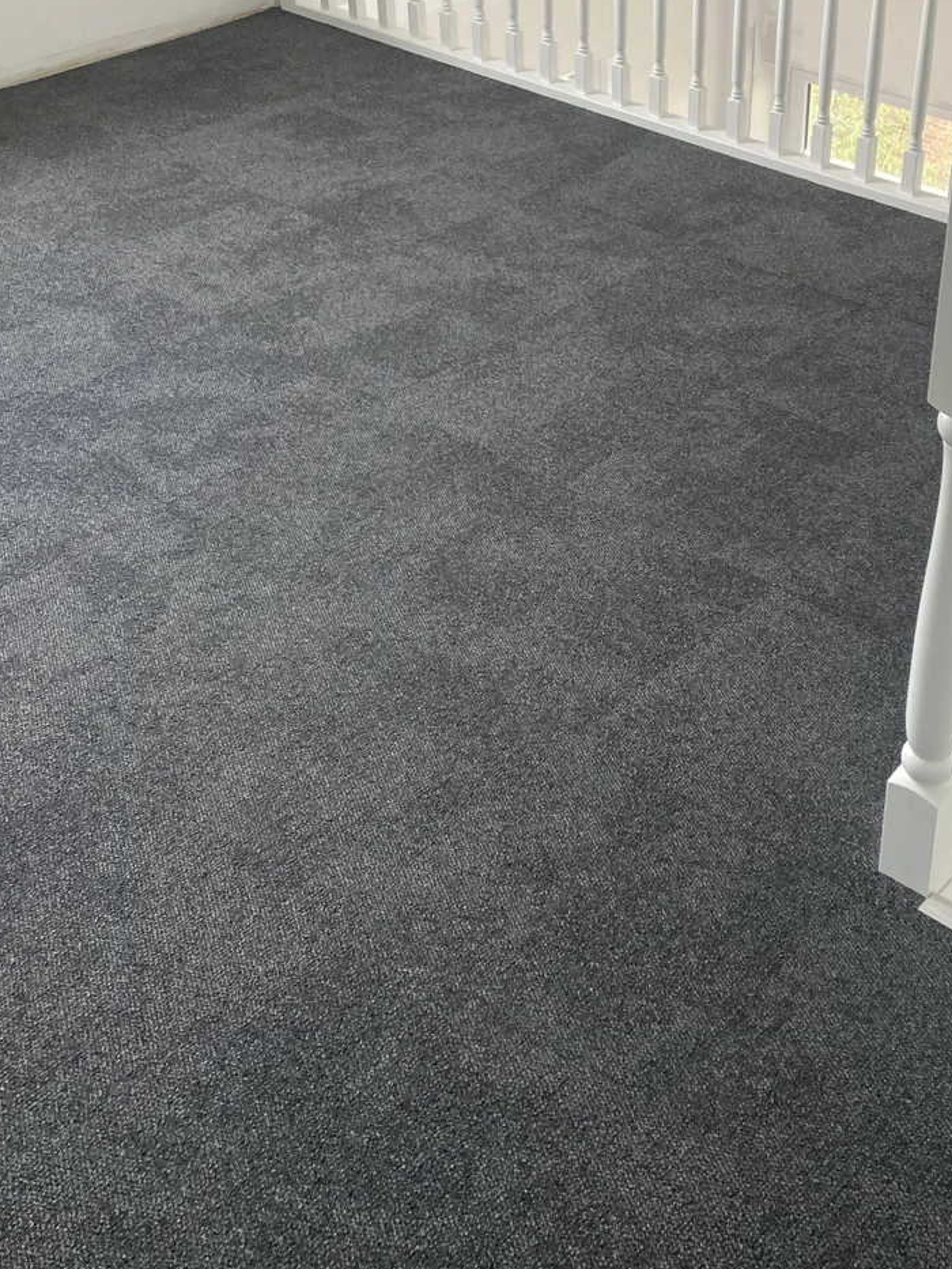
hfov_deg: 31.8
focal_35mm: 45
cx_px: 659
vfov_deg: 41.8
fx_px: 1650
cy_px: 492
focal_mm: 3.99
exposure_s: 1/78
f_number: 1.8
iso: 80
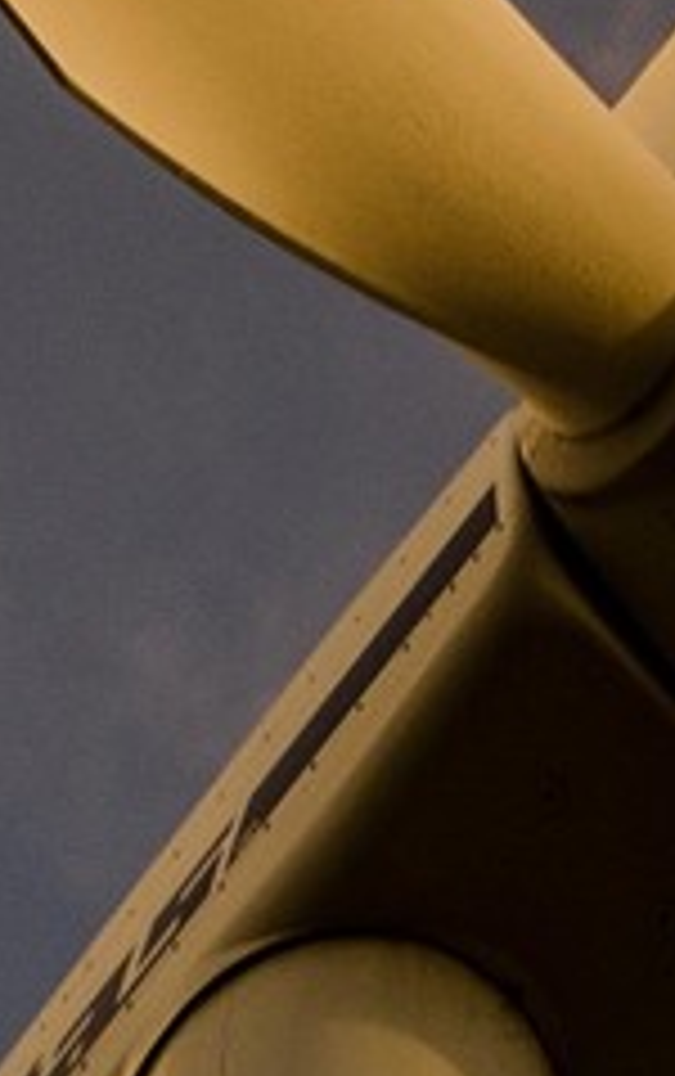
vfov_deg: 5.0
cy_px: 707
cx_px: 965
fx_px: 12208
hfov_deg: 3.2
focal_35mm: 416
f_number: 8
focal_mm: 40
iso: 100
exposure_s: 1/125
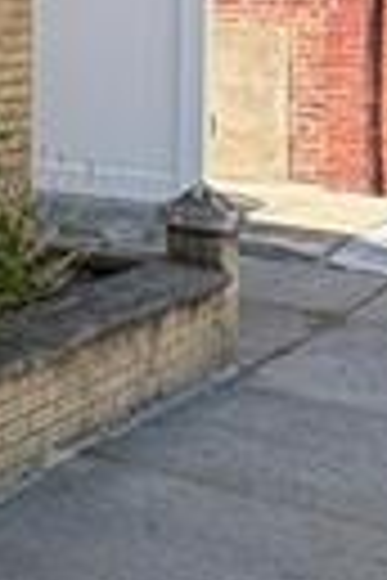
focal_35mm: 87
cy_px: -36
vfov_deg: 22.3
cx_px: -770
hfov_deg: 10.8
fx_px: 1403
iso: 50
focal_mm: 2.22
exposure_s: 1/502
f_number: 2.2
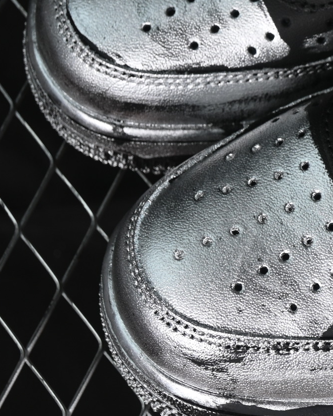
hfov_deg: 6.5
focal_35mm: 234
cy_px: 51
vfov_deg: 8.2
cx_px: 574
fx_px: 2882
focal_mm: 50
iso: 160
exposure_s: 1/50
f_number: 6.3
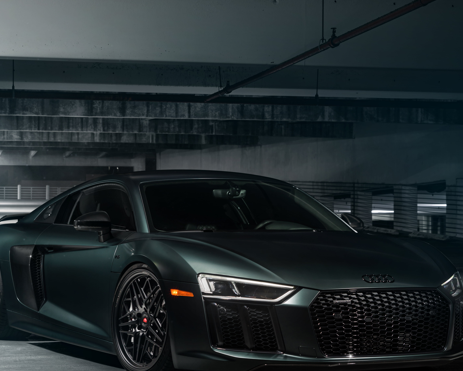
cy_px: 229
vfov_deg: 18.5
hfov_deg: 23.0
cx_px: 172
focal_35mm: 83
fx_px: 1137
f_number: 7.1
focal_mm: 55
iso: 100
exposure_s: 10
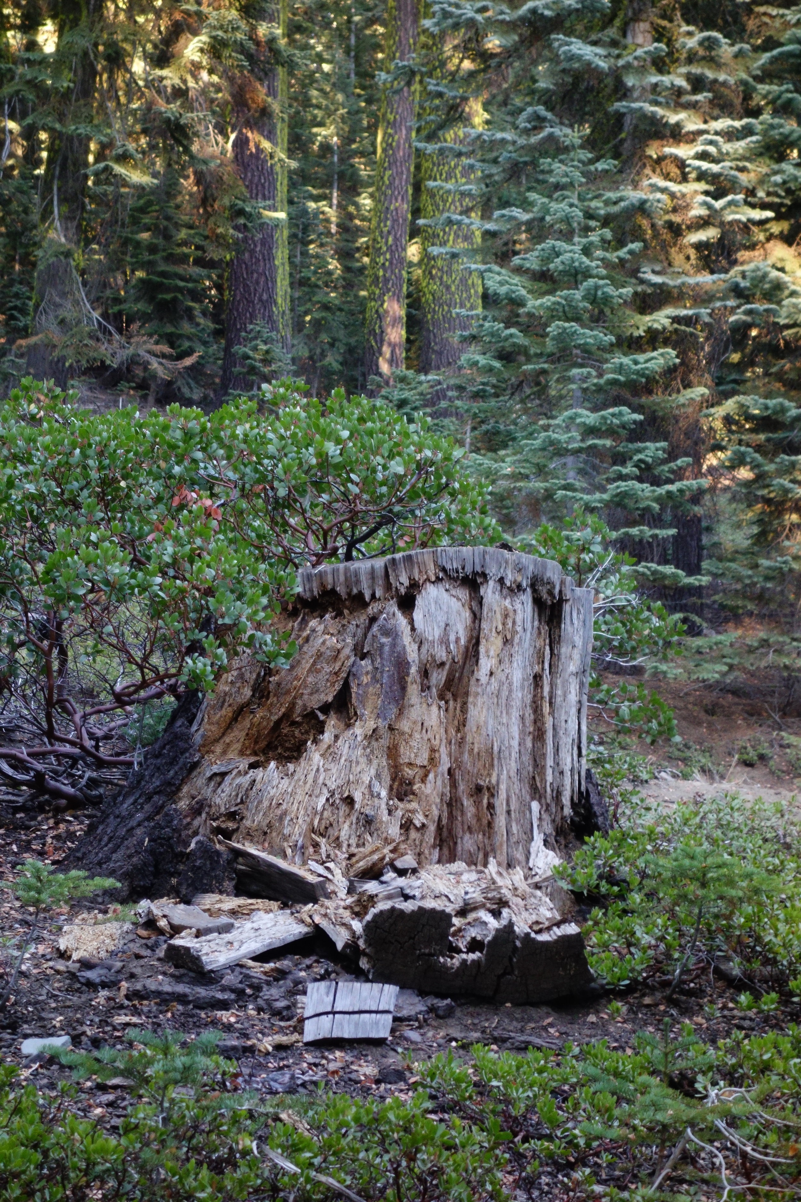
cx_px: 400
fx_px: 3337
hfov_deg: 13.7
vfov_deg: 20.4
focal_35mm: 100
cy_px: 601
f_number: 5.6
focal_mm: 37.1
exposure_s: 1/20
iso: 800
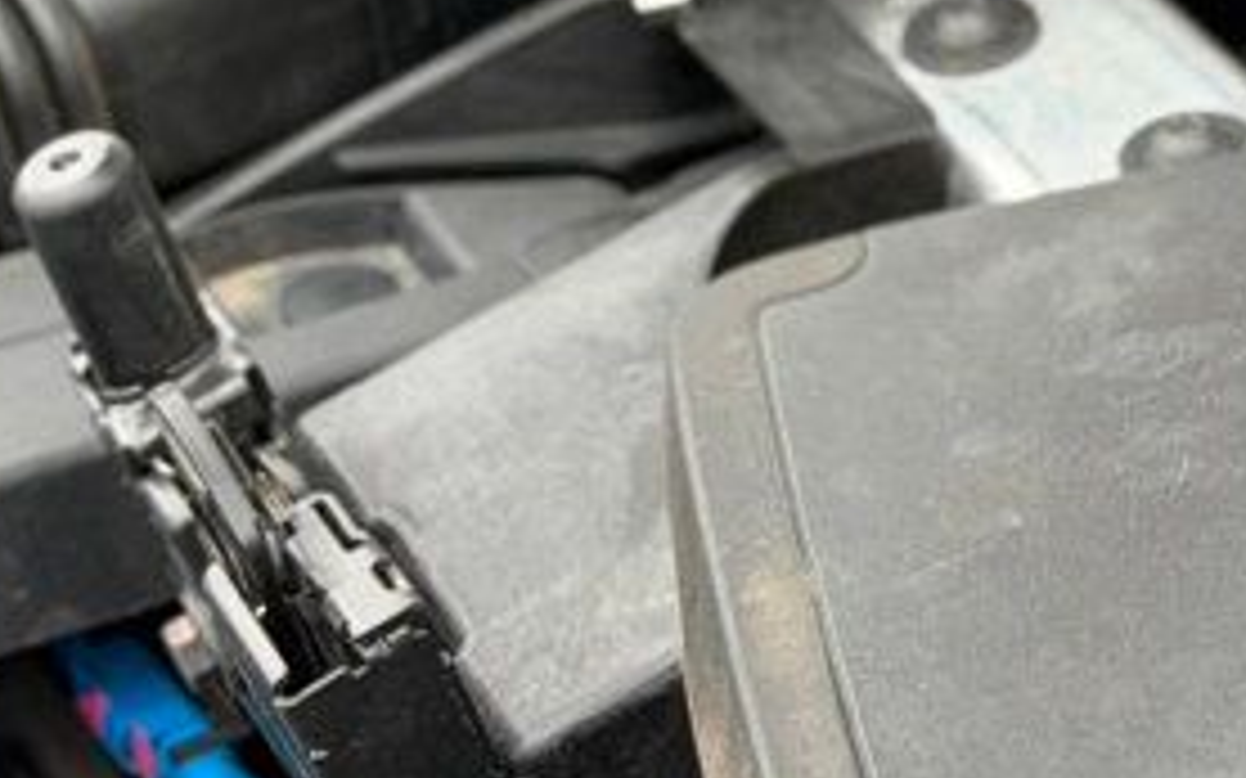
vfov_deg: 6.7
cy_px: -791
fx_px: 6383
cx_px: 1300
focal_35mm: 188
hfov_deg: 11.0
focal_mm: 6.76
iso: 100
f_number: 1.78
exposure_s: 1/553
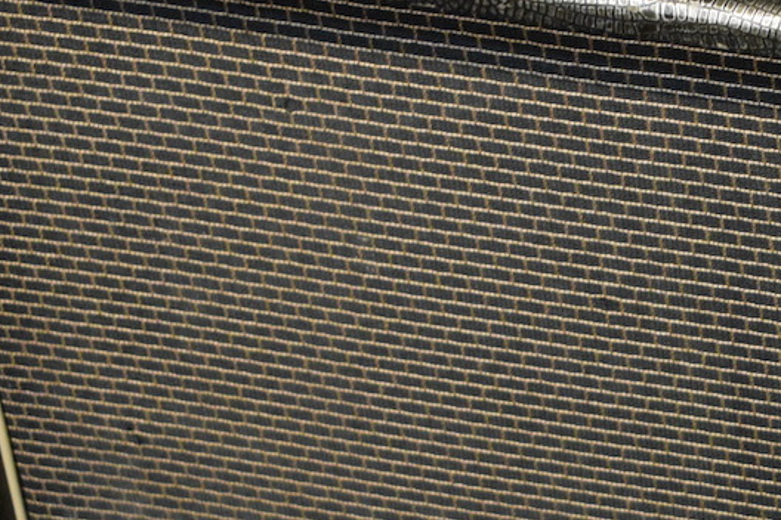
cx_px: 956
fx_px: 4252
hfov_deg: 10.3
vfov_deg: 7.0
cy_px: 267
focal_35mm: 196
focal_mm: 46
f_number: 5.3
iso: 3200
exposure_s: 1/15
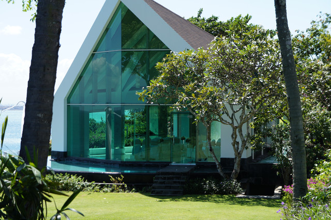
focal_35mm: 82
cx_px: 166
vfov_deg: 16.5
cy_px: 110
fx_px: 758
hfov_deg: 24.6
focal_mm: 55
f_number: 5.6
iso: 200
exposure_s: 1/500
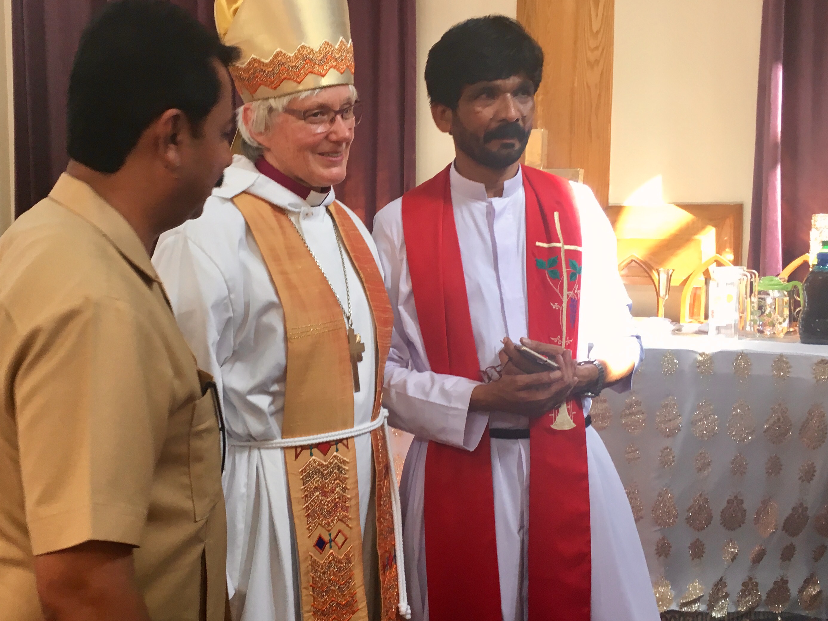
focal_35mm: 42
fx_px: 1005
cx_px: 334
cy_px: 330
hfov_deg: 44.6
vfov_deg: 34.3
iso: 64
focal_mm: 4.15
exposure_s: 1/33
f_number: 2.2
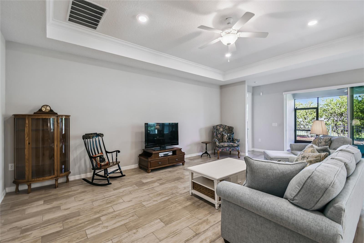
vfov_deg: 77.3
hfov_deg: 100.4
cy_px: 122
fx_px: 152
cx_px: 182
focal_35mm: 15
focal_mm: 10
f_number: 7.1
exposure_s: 1/10
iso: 100
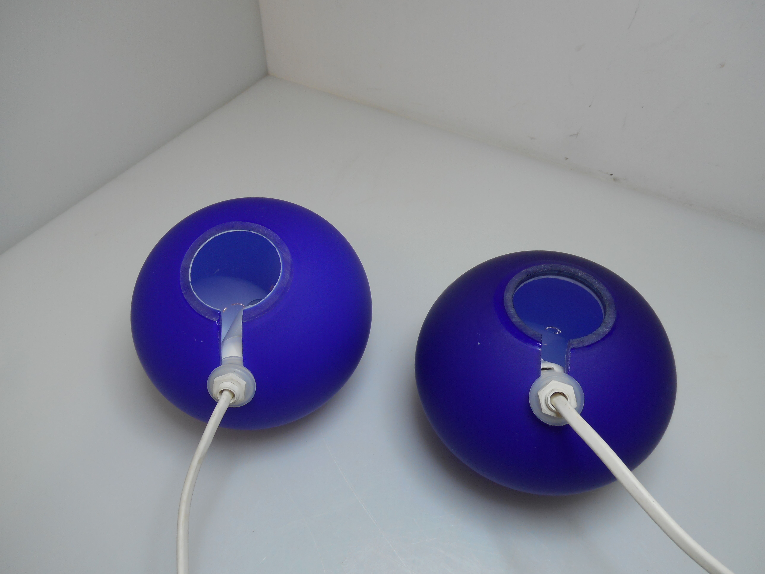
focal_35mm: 25
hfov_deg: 69.4
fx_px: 552
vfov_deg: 54.9
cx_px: 382
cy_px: 287
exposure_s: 1/40
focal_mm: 4.5
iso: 80
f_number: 3.5
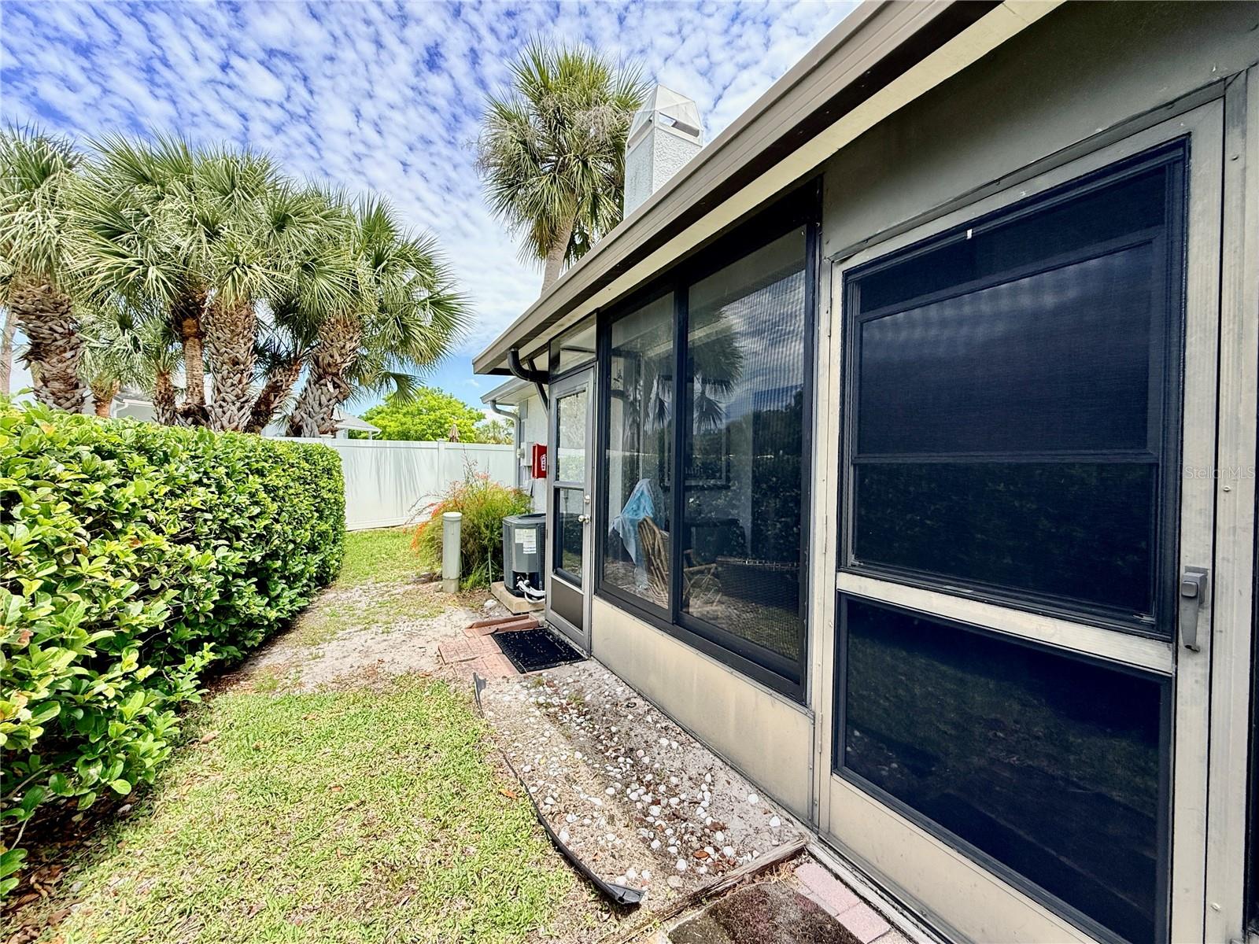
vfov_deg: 85.7
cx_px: 630
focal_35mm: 14
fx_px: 509
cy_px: 472
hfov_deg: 102.1
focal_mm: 2.22
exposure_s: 1/955
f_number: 2.2
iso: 64
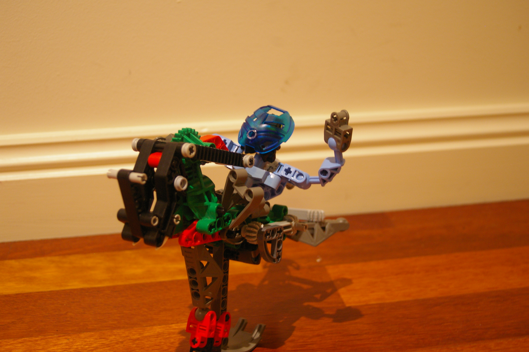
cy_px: 176
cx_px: 264
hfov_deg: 41.1
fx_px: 705
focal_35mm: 48
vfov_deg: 28.0
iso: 800
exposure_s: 1/8
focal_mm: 32
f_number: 4.5
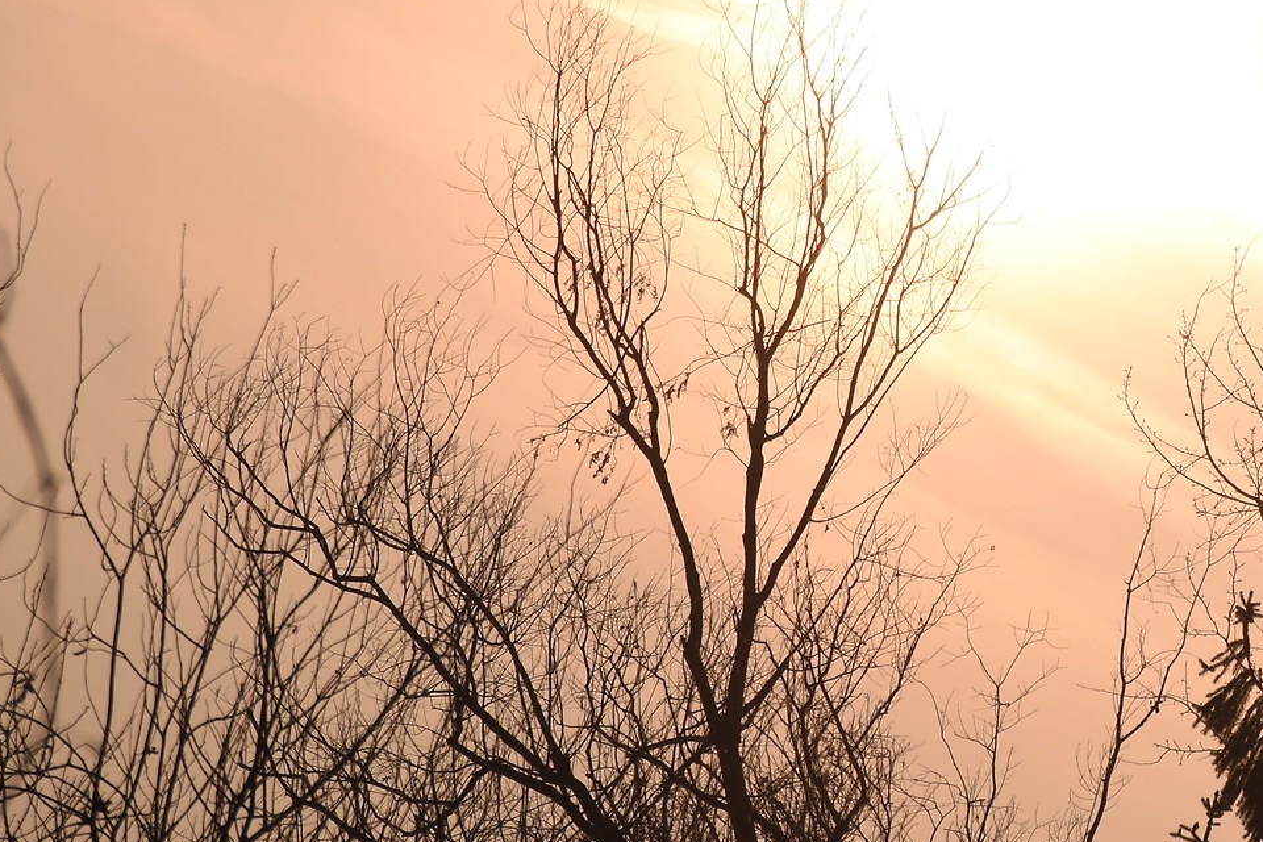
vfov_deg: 3.2
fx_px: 15260
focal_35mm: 435
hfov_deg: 4.7
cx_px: 1205
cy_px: 80
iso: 100
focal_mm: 116
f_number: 8
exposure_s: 1/1000
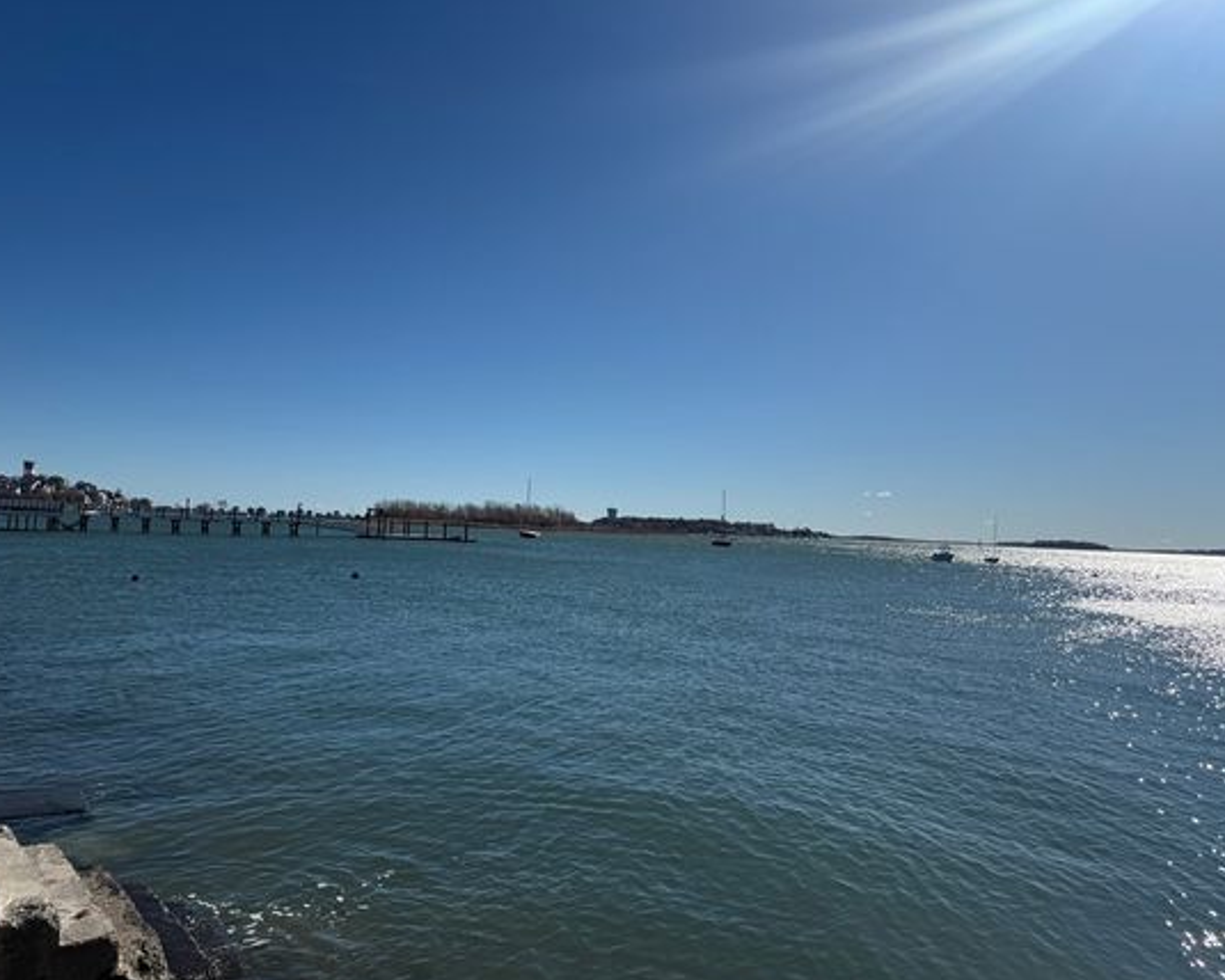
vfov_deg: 54.9
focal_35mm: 26
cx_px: 614
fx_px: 943
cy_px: 487
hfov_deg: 66.0
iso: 80
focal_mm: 6.76
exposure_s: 1/14286
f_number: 1.78
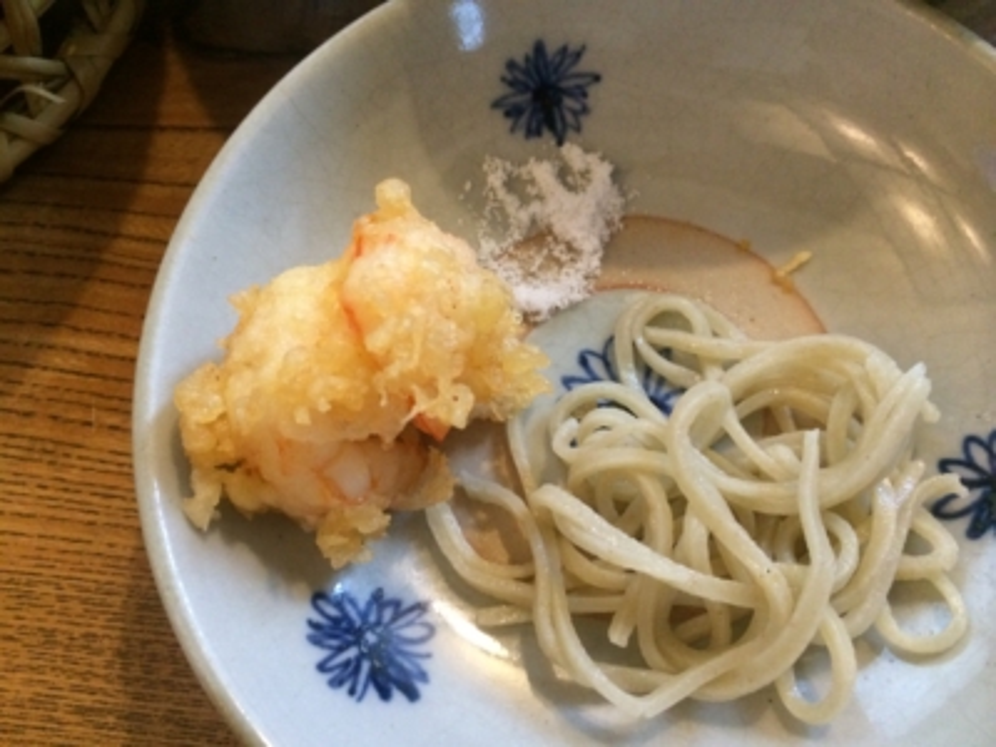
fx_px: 863
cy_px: 374
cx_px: 498
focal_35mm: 30
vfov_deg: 46.8
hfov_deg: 60.0
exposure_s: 1/30
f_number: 2.2
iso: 320
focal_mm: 4.12
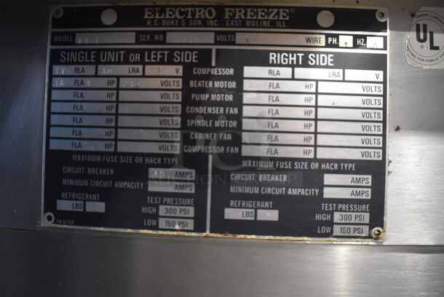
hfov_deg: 67.3
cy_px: 148
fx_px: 333
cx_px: 222
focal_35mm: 27
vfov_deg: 48.0
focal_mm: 18
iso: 3200
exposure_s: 1/50
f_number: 3.5
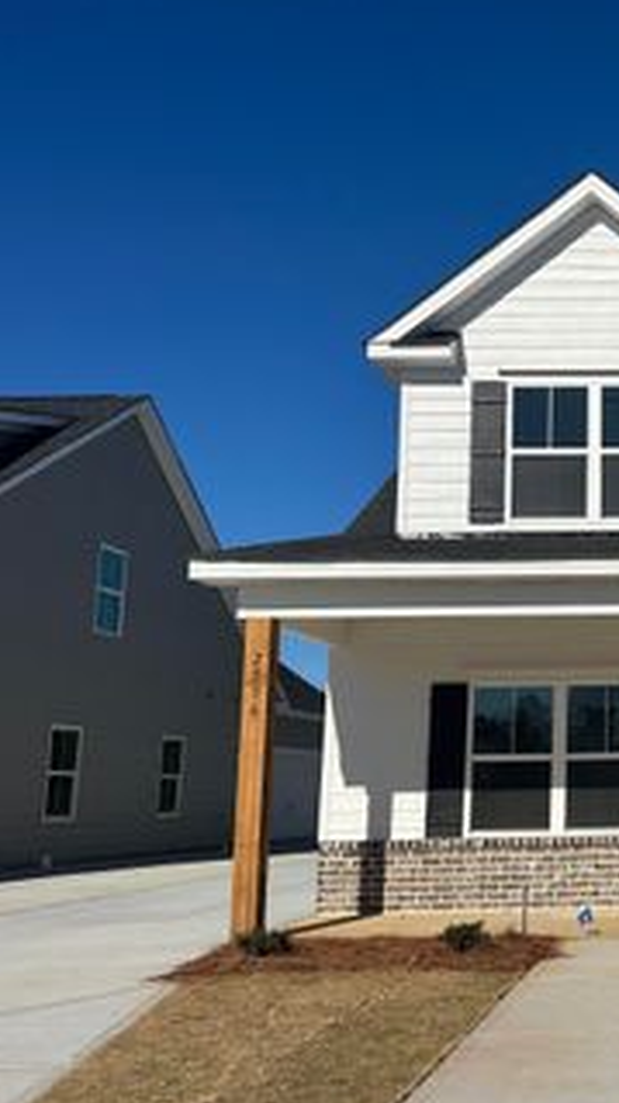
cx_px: 750
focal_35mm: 41
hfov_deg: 25.8
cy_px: 572
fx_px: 1199
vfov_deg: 49.4
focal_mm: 6.86
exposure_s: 1/15625
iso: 80
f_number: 1.78
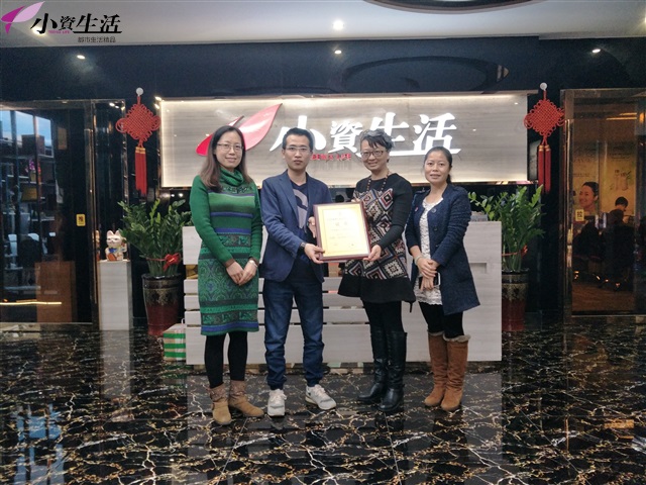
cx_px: 323
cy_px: 242
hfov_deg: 76.4
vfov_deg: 61.1
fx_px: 411
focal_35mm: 22
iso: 427
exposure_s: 1/16.7
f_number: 2
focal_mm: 3.79
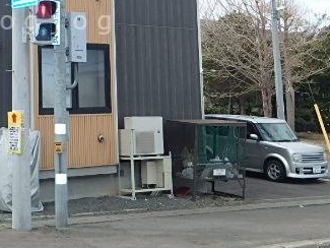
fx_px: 639
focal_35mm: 67
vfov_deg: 21.4
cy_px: 22
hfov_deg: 28.1
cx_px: 47
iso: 125
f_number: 4.9
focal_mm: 6
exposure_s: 1/400
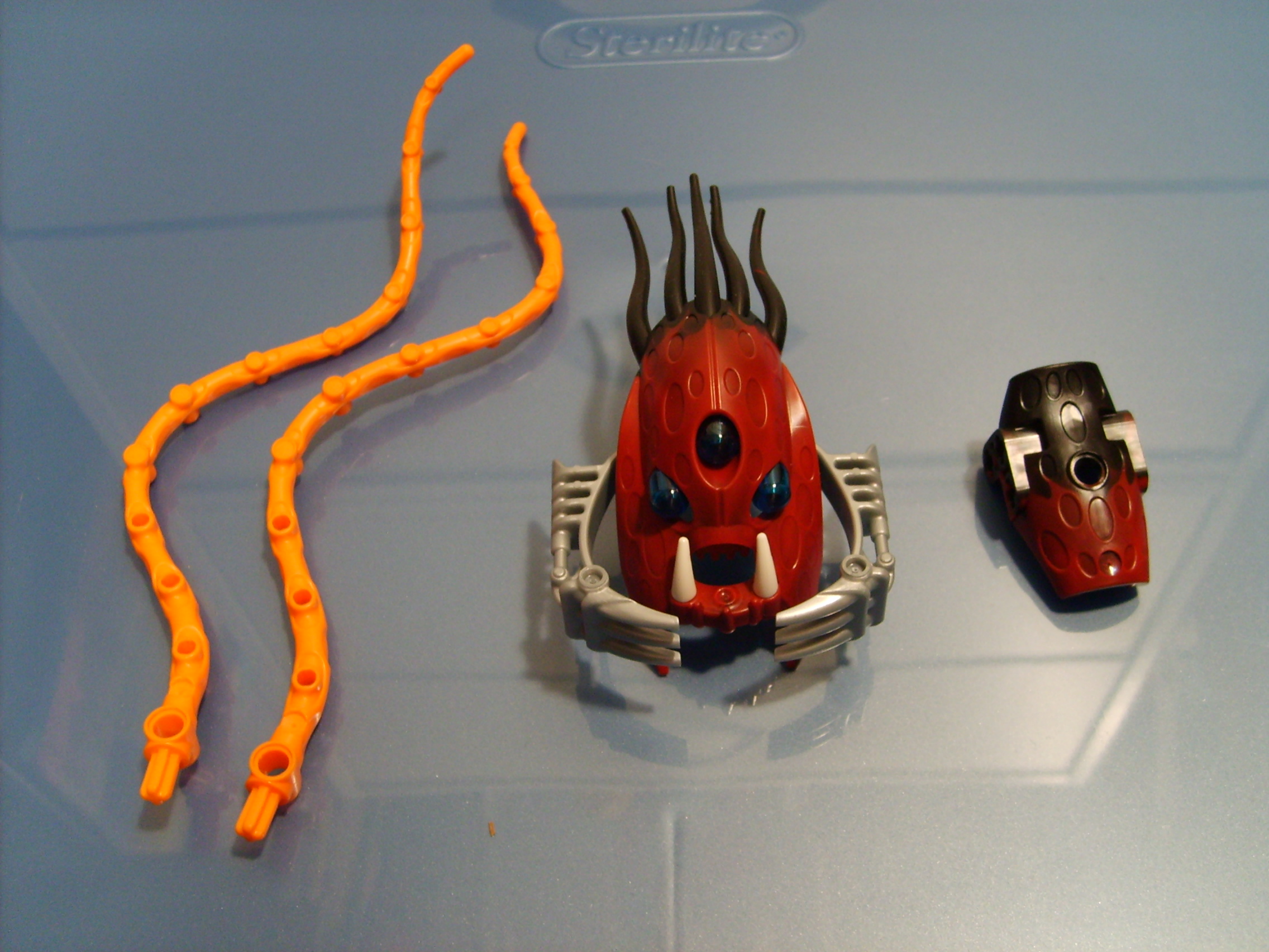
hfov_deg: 52.6
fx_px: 1283
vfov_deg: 40.7
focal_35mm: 35
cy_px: 476
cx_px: 634
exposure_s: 1/4
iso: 140
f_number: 2.8
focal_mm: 5.8
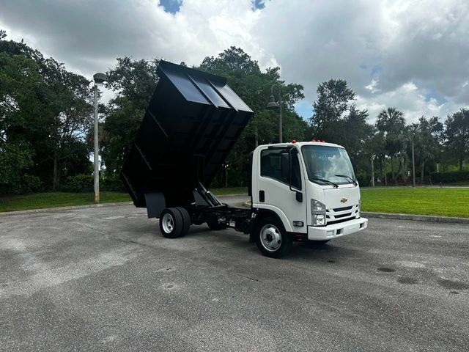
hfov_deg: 71.6
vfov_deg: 56.8
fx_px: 325
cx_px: 234
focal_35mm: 24
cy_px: 176
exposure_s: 1/3058
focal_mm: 6.86
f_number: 1.78
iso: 80
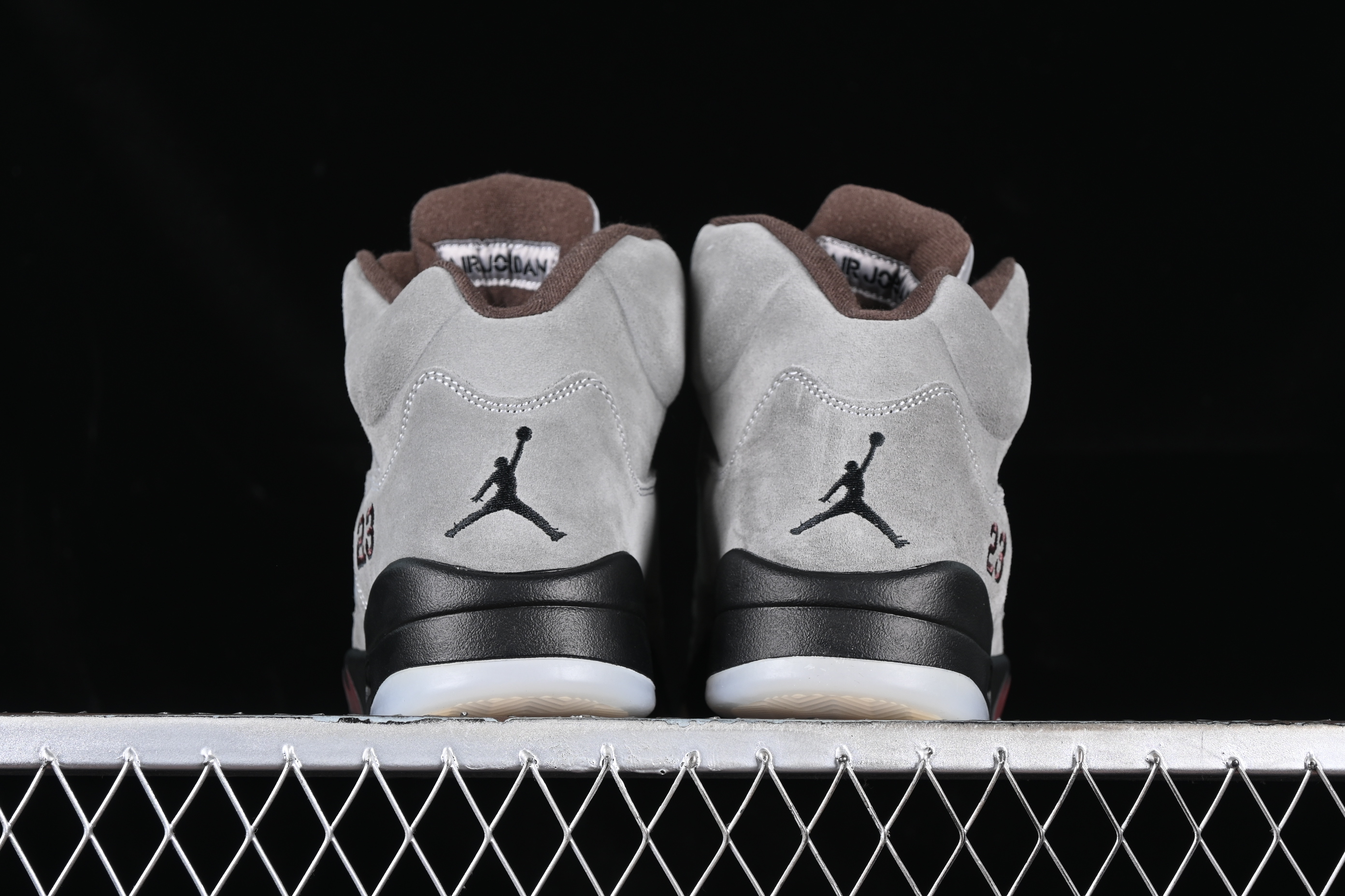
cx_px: 672
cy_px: 448
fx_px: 2802
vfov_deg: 18.2
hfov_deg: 27.0
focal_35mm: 75
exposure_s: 1/60
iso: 160
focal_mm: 50
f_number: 6.3
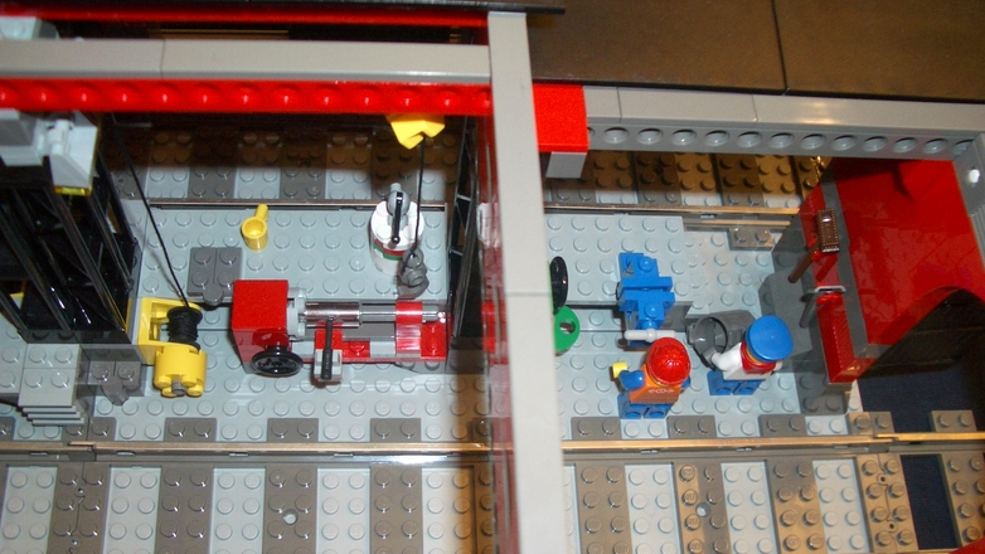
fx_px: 1019
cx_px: 503
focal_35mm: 39
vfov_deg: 30.4
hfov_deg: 51.6
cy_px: 317
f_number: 2.6
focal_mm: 5.8
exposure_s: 1/60
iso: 100
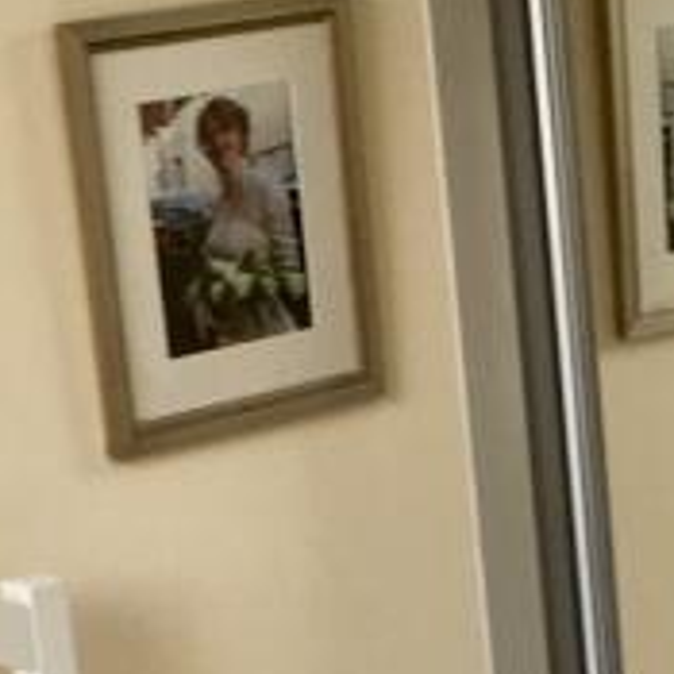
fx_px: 3304
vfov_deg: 11.3
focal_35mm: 150
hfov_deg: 11.6
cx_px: 551
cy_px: 886
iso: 32
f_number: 2.2
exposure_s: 1/100
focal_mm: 4.15
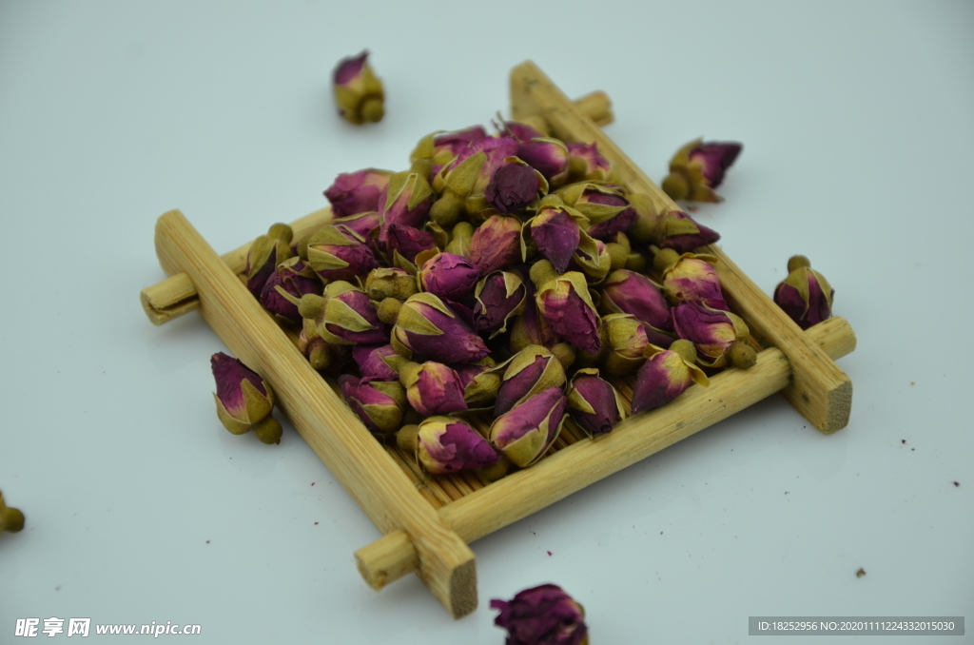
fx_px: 3442
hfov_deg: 16.1
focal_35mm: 128
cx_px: 487
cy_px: 322
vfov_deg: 10.7
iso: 200
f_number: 5.6
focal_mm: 85
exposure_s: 1/100
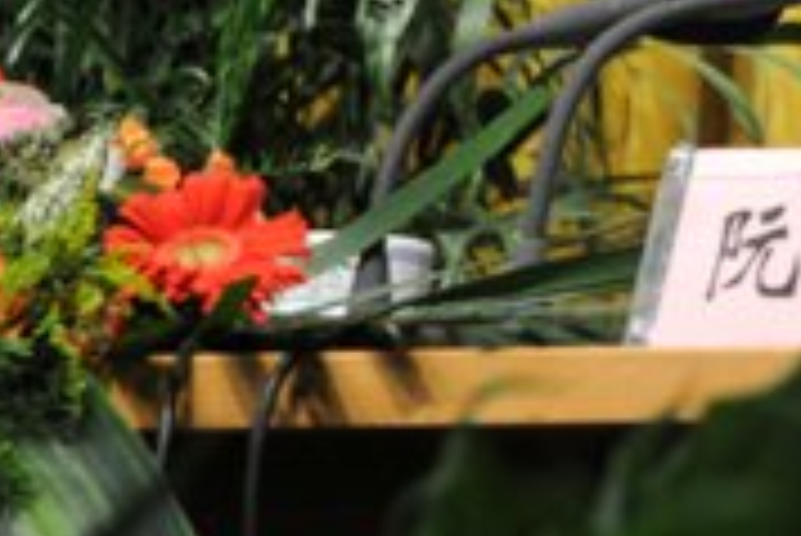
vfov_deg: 3.2
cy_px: -187
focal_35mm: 429
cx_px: 1292
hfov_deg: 4.8
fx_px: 9546
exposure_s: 1/15
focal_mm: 85
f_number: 5.6
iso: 500
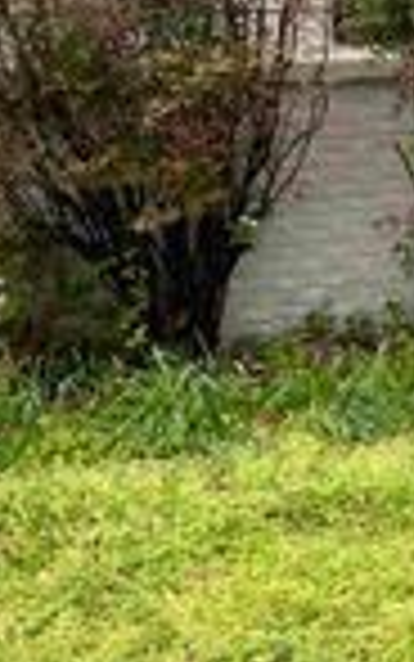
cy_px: 115
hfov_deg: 12.1
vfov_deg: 21.7
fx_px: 1695
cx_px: 878
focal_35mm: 94
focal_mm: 4.25
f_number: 1.8
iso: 50
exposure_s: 1/122
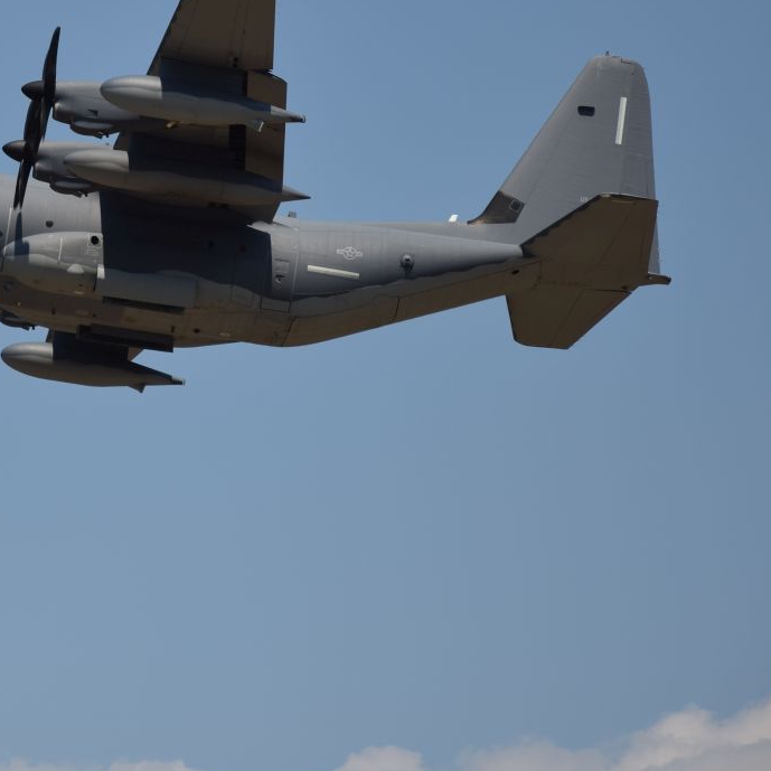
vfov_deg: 5.6
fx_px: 7837
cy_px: 269
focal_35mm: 311
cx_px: 3
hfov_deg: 5.6
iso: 100
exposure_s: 1/800
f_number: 7.1
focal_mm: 105
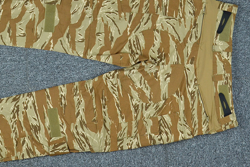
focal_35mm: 64
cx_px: 90
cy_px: 76
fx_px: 444
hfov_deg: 31.2
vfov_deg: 21.2
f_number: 8
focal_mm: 32
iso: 1600
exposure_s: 1/160
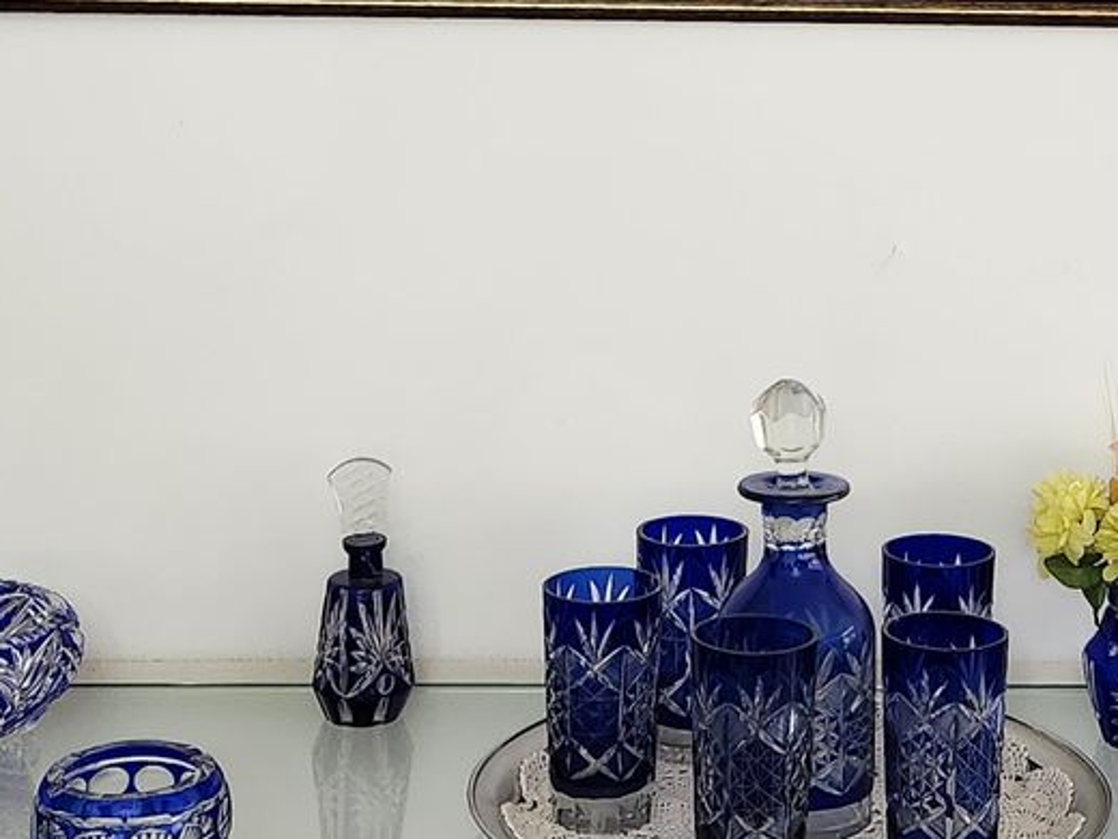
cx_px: 836
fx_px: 2745
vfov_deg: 16.9
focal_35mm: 85
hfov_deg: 22.8
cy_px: -34
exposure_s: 1/120
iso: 500
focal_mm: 5.4
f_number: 1.8
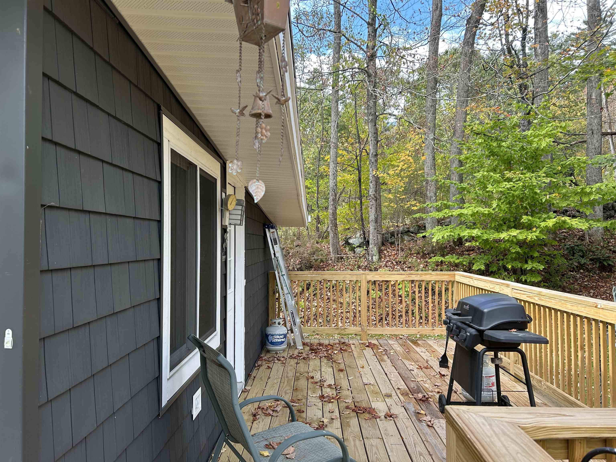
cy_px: 231
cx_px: 308
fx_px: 463
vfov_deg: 53.1
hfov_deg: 67.3
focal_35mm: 26
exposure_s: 1/361
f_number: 1.5
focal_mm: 5.7
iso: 50
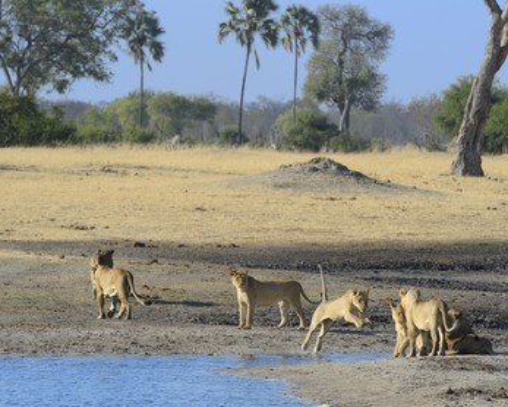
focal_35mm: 318
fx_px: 4784
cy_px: 204
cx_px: 275
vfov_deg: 4.9
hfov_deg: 6.1
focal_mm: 280
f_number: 10
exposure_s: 1/500
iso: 400
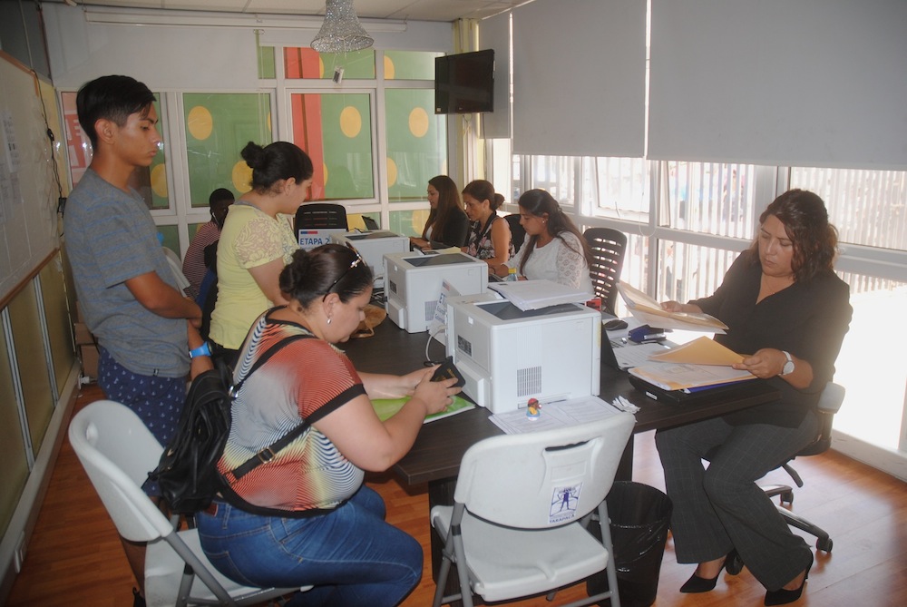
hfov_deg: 67.3
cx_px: 454
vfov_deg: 48.0
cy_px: 304
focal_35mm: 27
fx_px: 681
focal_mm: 18
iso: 200
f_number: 3.5
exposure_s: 1/60
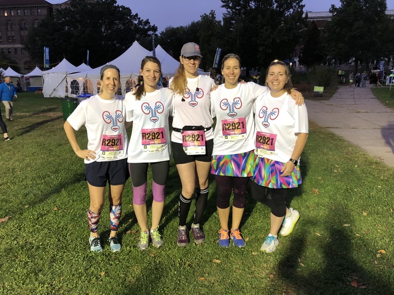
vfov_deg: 48.2
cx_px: 197
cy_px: 148
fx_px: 330
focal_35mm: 29
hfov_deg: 61.7
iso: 40
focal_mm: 3.99
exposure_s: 1/15
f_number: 1.8
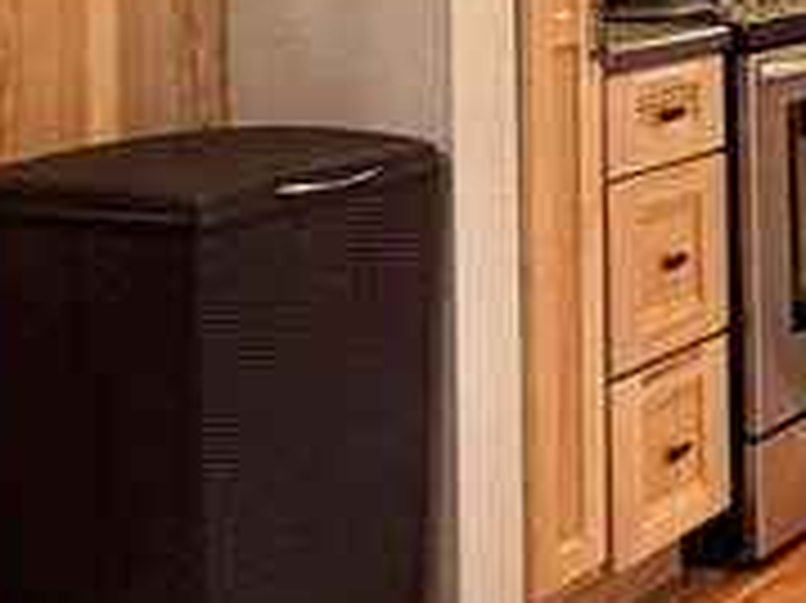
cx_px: 1319
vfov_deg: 17.5
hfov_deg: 19.9
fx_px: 1861
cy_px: -130
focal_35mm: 80
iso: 320
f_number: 2.2
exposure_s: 1/60
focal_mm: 2.22
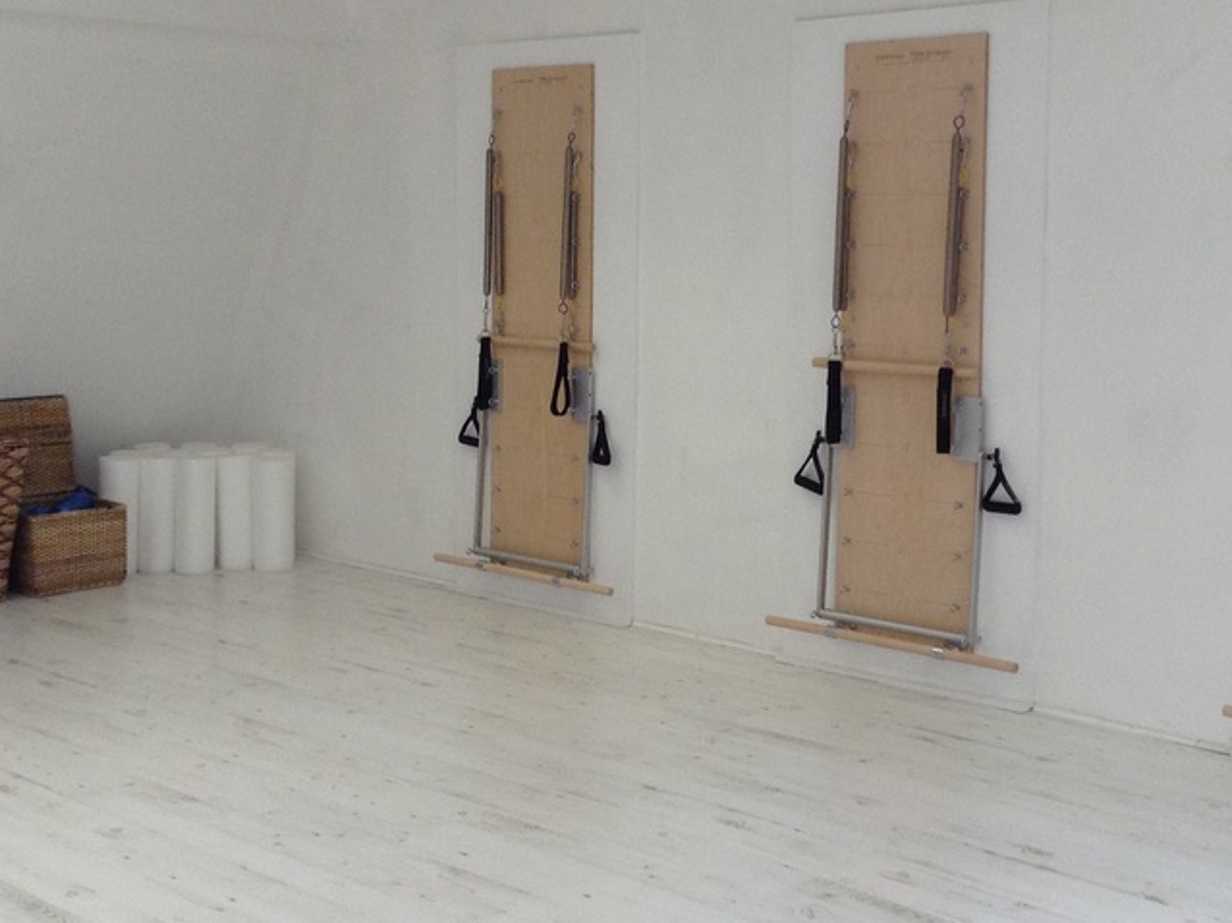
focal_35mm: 53
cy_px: 390
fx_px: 1886
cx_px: 753
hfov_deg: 36.0
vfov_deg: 27.5
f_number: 2.4
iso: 50
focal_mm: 3.3
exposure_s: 1/100
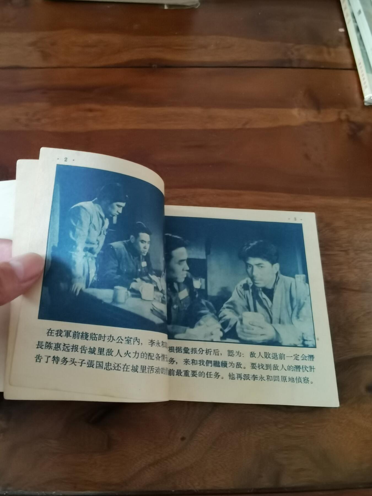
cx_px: 186
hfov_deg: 51.4
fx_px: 387
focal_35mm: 27
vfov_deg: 65.3
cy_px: 248
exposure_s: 1/16.7
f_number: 2.2
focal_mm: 2.26
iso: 1000
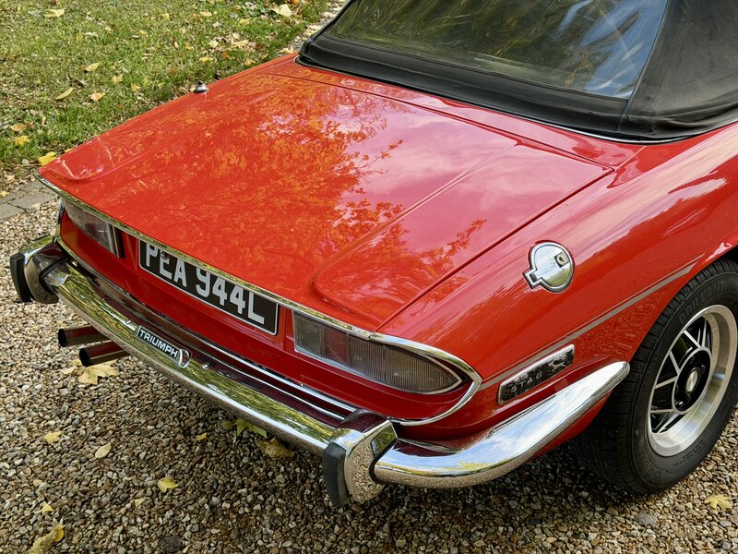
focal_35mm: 48
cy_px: 277
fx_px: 1023
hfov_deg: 39.7
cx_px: 369
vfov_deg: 30.3
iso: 100
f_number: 1.78
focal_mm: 6.76
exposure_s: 1/530
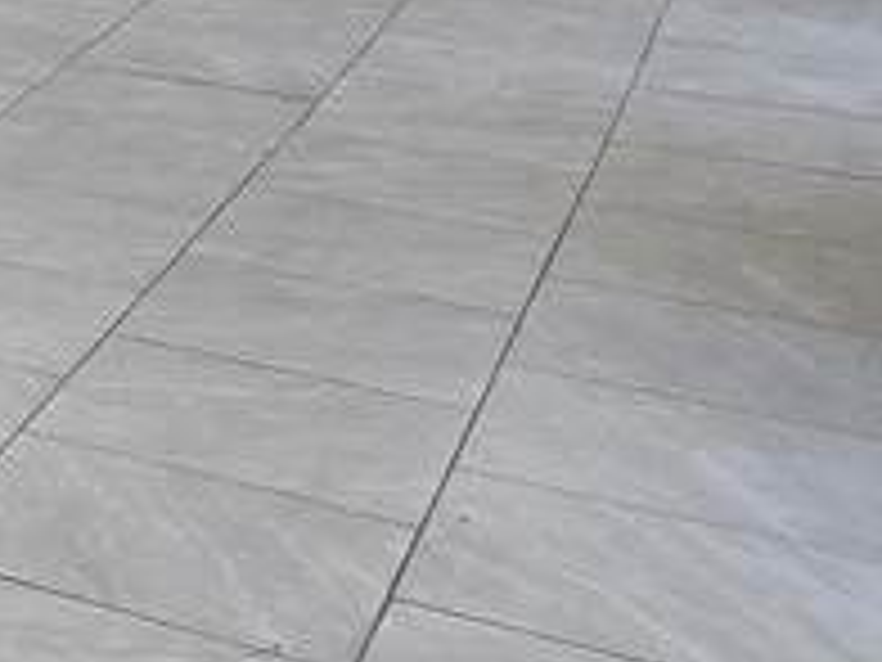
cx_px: -1274
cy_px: -342
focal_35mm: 85
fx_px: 2166
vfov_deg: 15.9
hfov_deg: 14.4
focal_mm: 2.2
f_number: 2.2
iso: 250
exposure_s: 1/60
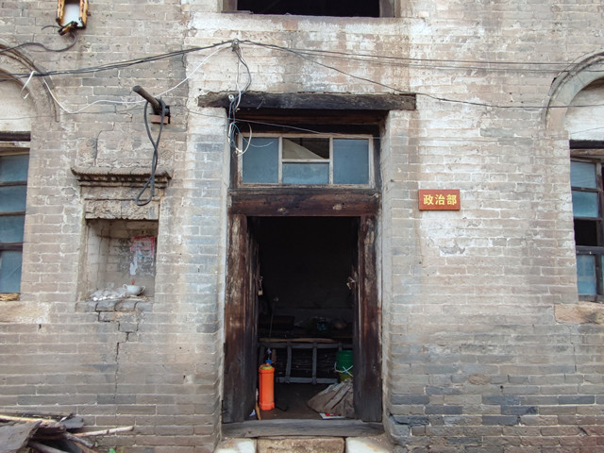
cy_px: 226
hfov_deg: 79.0
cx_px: 302
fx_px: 366
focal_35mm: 21
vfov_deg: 63.4
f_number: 2.2
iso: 85
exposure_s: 1/33
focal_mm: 1.65
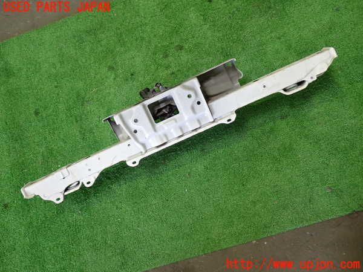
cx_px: 182
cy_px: 136
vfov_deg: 46.8
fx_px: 315
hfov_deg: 60.0
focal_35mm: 30
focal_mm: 5.4
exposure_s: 1/30
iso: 200
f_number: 2.3
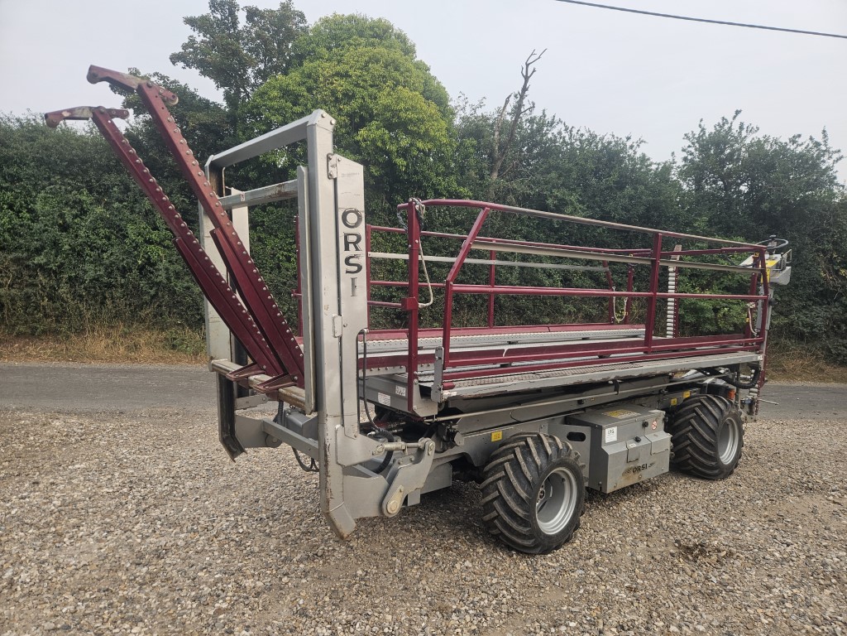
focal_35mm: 23
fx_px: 563
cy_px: 318
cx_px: 424
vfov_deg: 58.9
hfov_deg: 73.9
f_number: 1.8
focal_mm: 5.4
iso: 40
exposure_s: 1/219
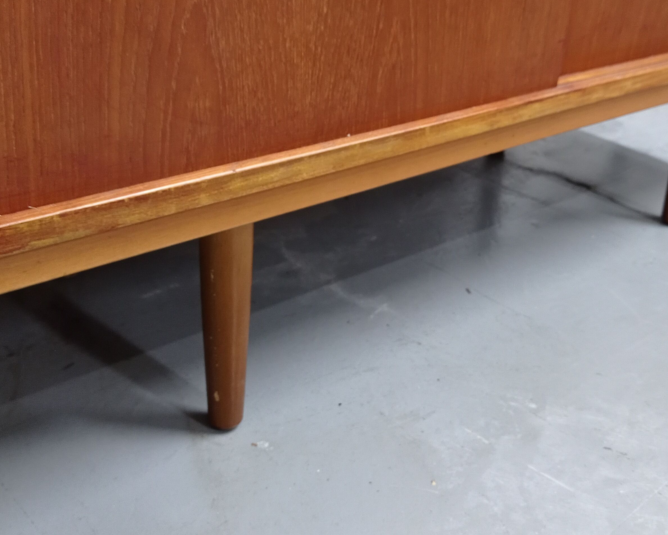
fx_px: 909
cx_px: 382
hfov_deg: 40.2
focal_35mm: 46
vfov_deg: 32.7
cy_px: 244
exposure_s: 1/33.3
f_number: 1.79
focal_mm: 4.74
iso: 429
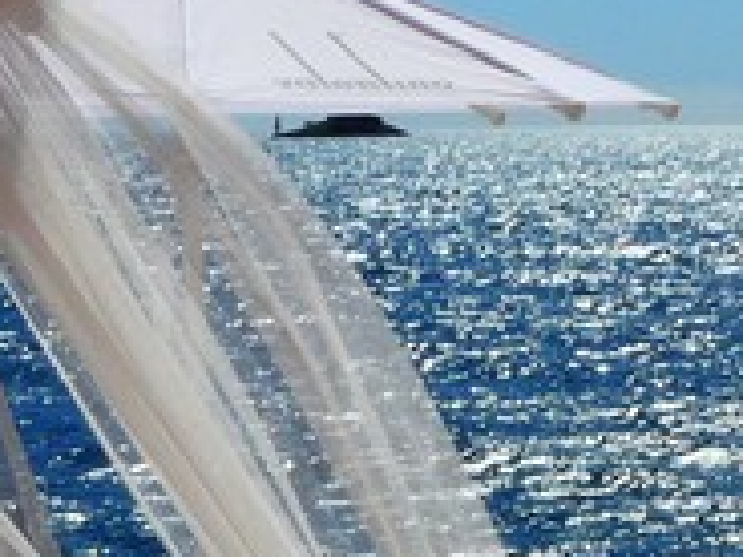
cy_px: 618
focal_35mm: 132
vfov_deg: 11.1
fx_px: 2833
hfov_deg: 14.6
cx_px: 812
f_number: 8
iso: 100
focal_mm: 4.9
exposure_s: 1/500
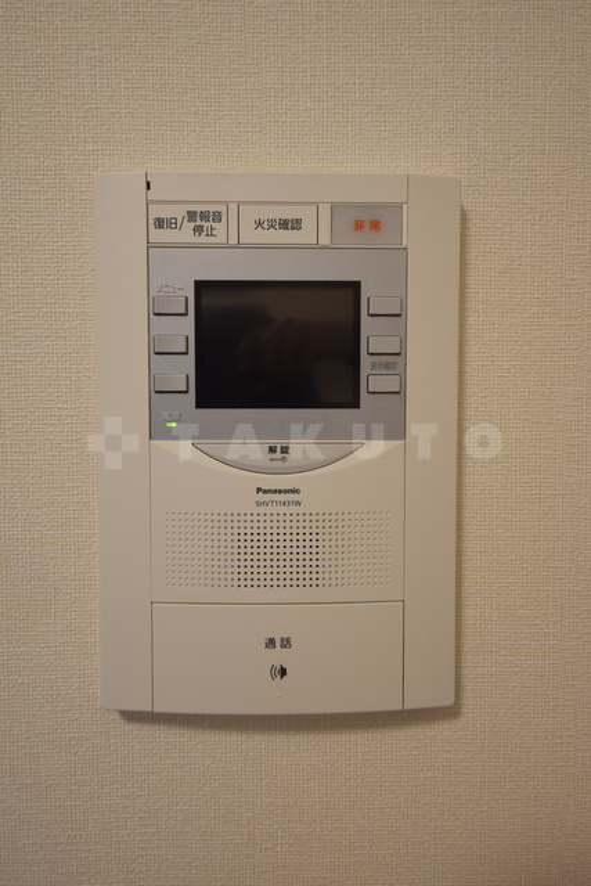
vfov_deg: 73.7
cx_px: 296
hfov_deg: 53.2
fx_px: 591
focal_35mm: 24
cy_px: 443
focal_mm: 16
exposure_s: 1/50
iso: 800
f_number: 5.6
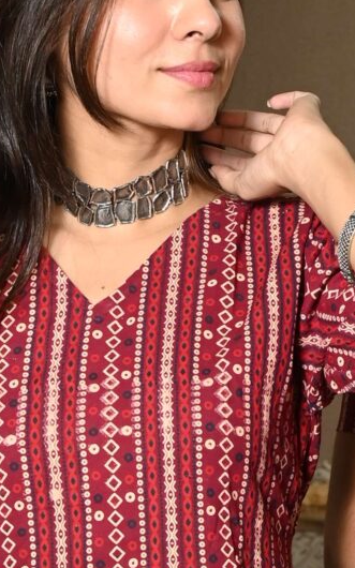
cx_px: 469
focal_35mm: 177
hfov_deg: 7.3
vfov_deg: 11.5
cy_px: 767
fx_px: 2741
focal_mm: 36
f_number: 7.1
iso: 640
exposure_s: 1/160
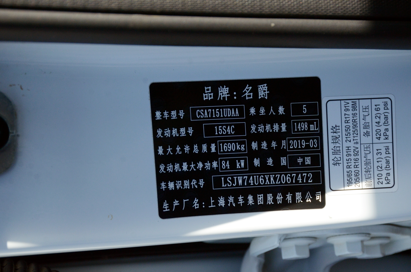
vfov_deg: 12.1
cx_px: 206
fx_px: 1282
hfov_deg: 18.2
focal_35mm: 112
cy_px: 136
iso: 1000
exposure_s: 1/250
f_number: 8
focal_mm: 75
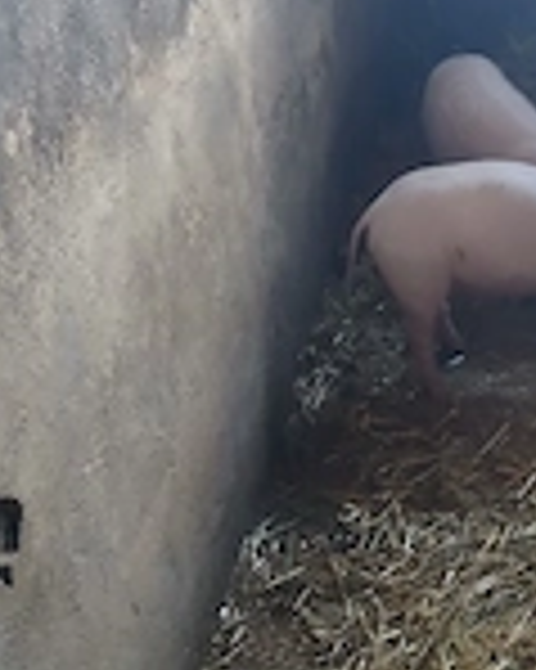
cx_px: 671
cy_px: 423
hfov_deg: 20.7
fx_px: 1350
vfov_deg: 27.8
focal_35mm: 68
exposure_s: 1/25.1
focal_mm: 3.98
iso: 320
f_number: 1.8
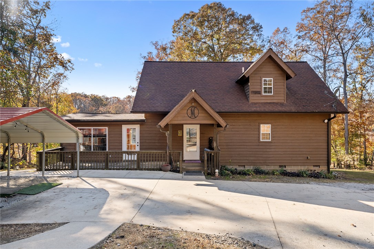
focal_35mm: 24
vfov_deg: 53.1
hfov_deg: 73.8
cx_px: 187
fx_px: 249
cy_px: 124
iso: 100
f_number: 6.3
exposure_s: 1/100
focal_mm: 24
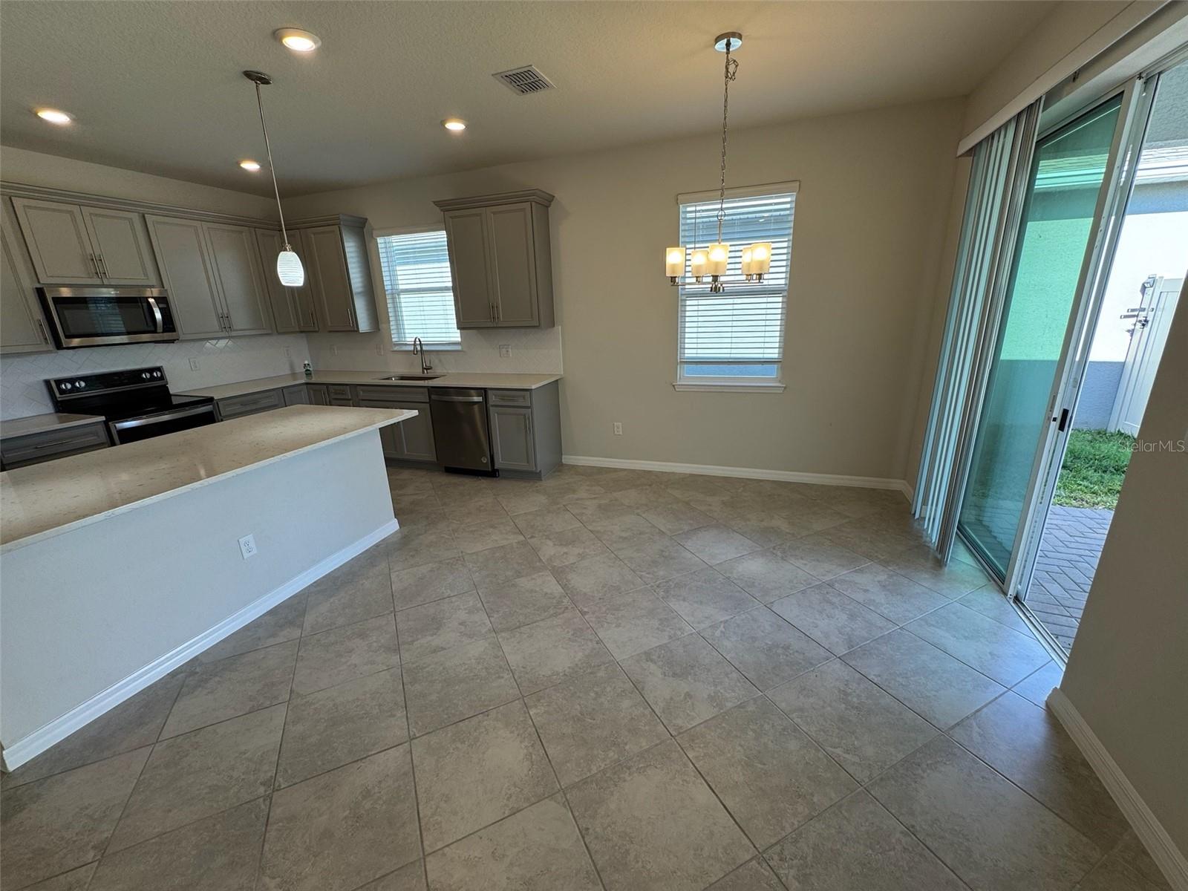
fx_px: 480
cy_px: 446
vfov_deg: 85.7
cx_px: 594
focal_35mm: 14
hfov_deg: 102.1
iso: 64
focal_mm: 2.22
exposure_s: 1/120
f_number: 2.2
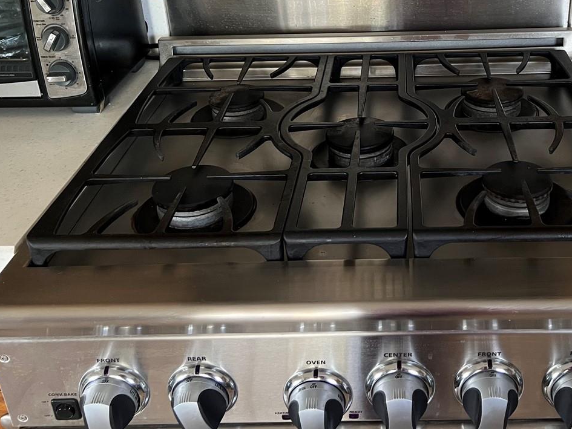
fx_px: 727
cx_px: 390
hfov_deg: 42.3
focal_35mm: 44
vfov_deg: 32.1
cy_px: 96
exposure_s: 1/60
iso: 200
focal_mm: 5.7
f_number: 1.5
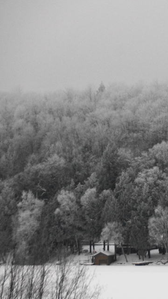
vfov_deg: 8.4
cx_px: 207
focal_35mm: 258
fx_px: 2042
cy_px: 146
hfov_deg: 4.7
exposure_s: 1/200
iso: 1250
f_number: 5.6
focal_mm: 105
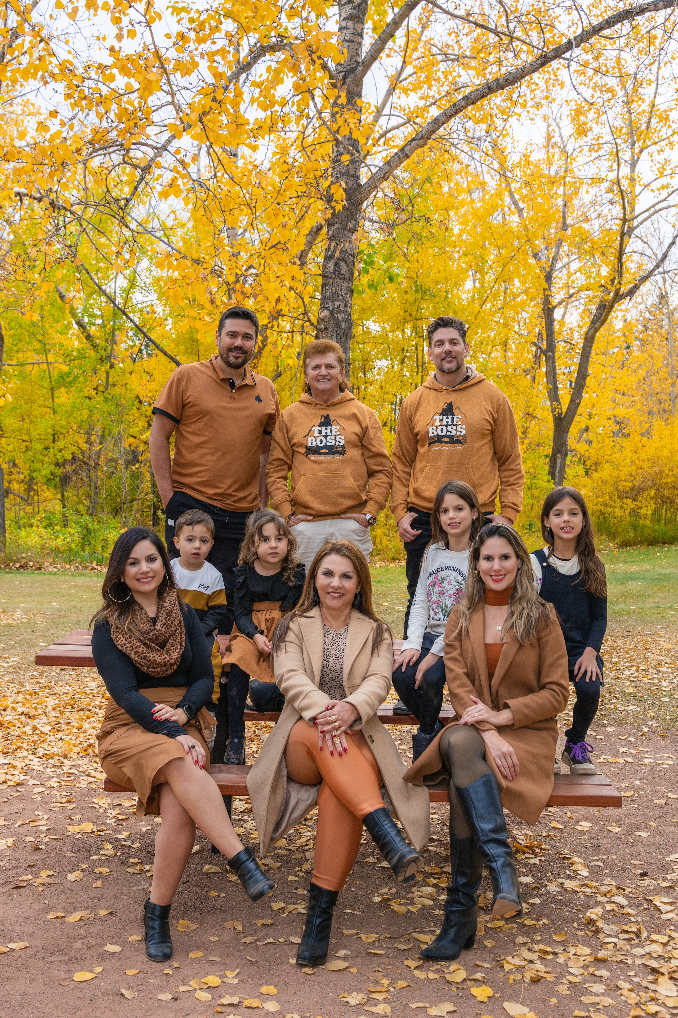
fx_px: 1082
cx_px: 339
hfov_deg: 34.8
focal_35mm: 38
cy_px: 509
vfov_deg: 50.3
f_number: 5.6
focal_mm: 38.3
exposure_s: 1/640
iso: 320
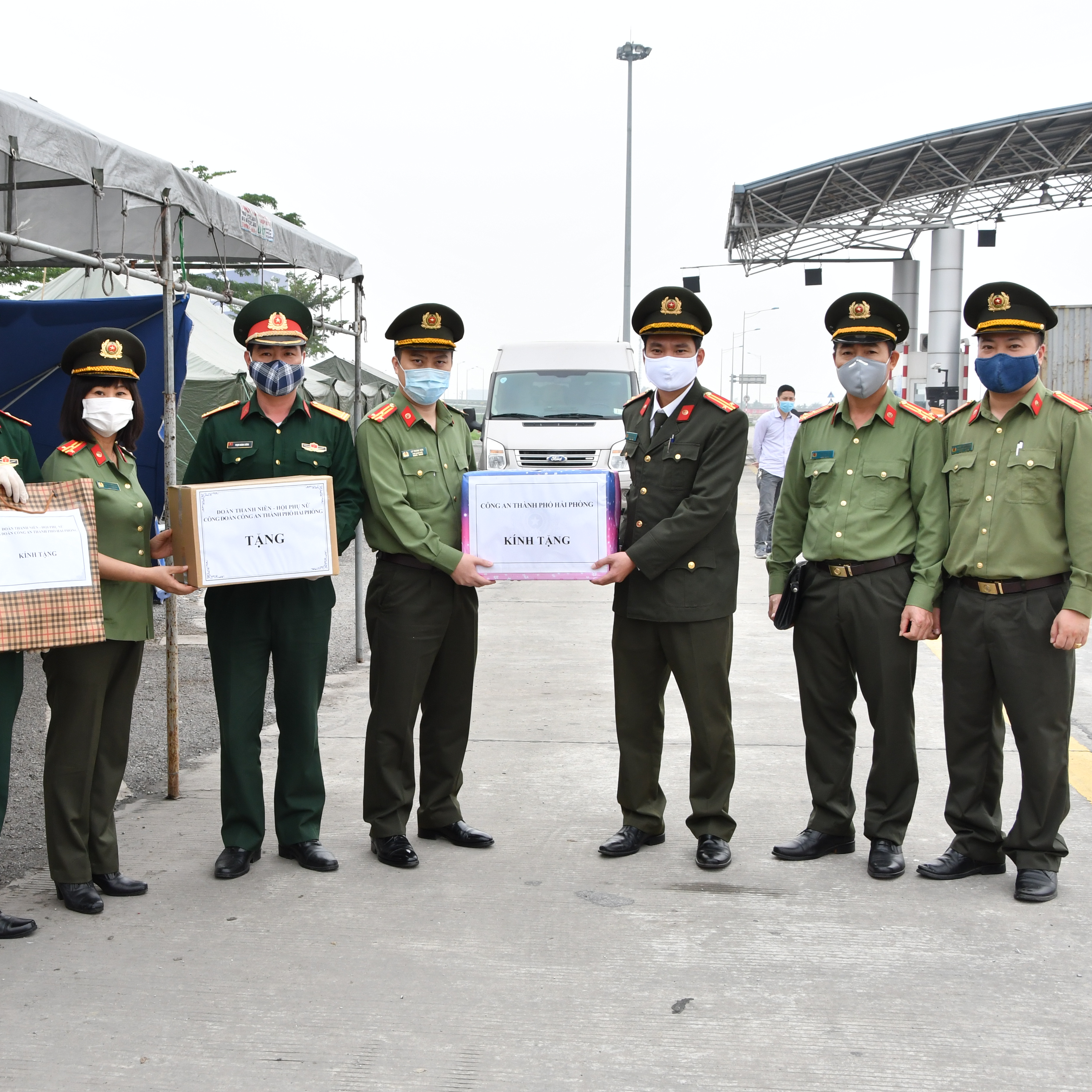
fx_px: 1642
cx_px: 418
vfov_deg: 36.8
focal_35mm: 46
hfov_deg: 36.6
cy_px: 546
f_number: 10
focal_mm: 24
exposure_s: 1/200
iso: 640
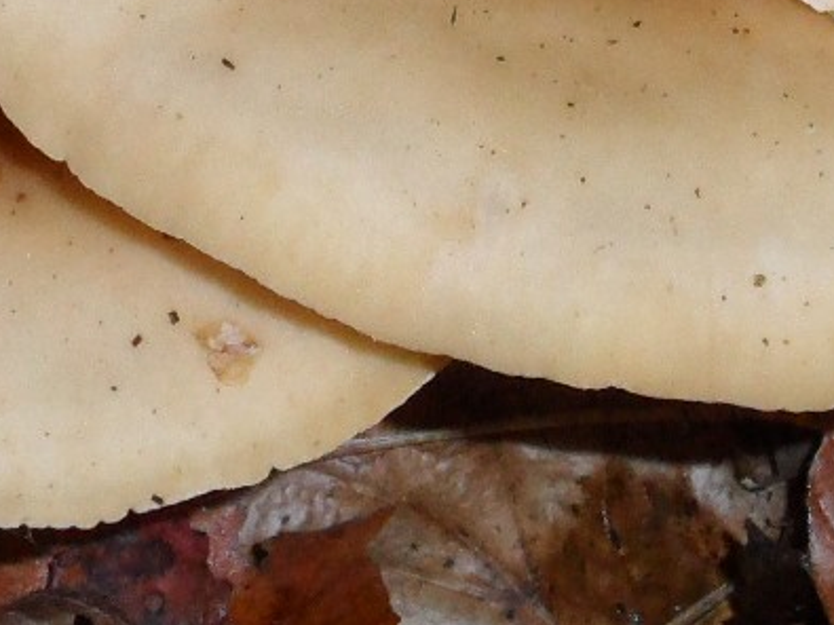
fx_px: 6094
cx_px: 475
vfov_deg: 5.8
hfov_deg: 7.8
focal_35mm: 253
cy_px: -443
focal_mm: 8.2
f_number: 3.8
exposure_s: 1/45
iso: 200
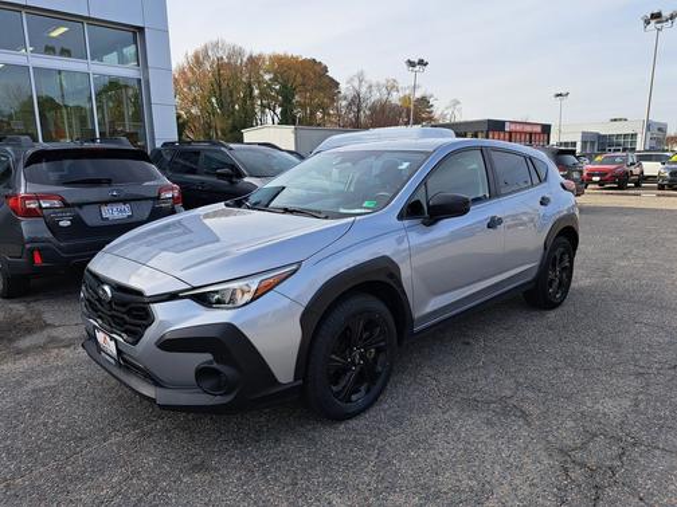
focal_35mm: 24
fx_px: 469
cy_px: 254
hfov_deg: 71.6
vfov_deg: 56.8
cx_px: 338
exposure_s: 1/806
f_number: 1.8
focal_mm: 5.23
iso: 50
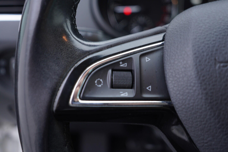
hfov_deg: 53.1
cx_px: 114
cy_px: 76
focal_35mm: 36
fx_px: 228
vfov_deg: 36.9
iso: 160
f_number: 2.8
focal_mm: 24
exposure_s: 1/40
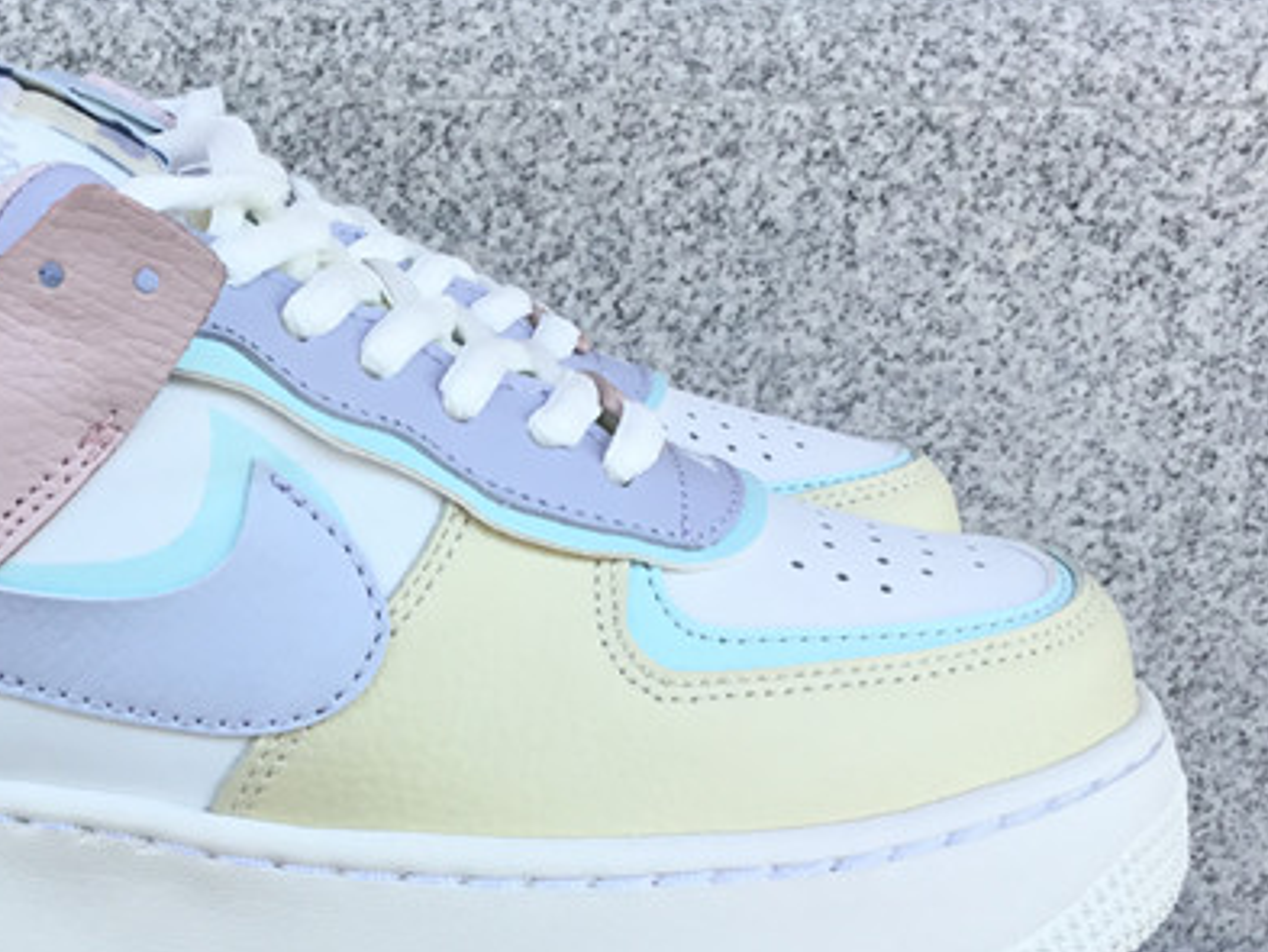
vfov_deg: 20.4
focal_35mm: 71
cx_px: 242
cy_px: 808
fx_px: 2602
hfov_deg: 26.8
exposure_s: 1/196
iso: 25
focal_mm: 3.3
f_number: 2.4
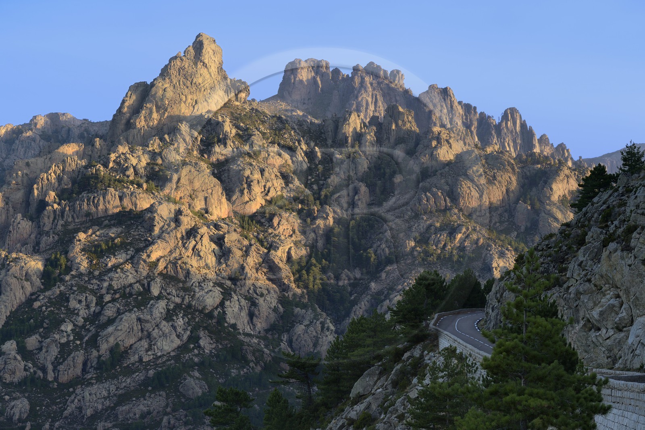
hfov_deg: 28.8
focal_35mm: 70
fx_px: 1254
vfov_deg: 19.4
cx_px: 322
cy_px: 215
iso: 400
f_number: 7.1
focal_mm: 70
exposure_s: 1/160
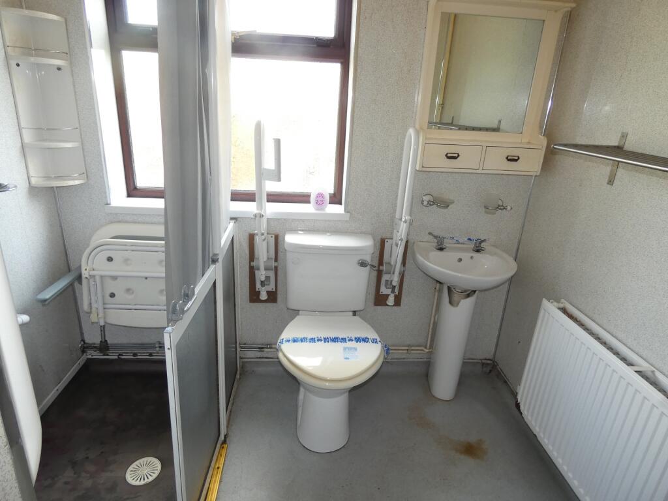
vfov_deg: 66.0
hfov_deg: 81.7
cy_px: 250
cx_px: 334
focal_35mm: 20
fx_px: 386
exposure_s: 1/60
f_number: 2.8
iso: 160
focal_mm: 3.6
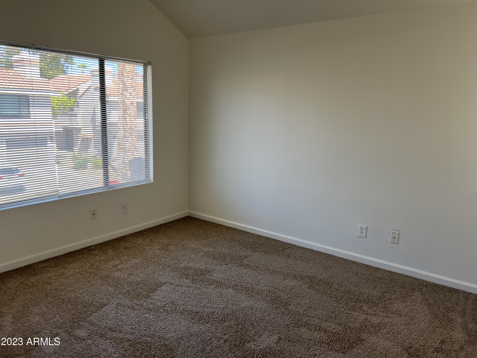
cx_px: 238
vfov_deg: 53.1
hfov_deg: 67.3
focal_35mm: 26
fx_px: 358
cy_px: 179
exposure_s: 1/120
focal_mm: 5.7
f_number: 1.5
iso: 64
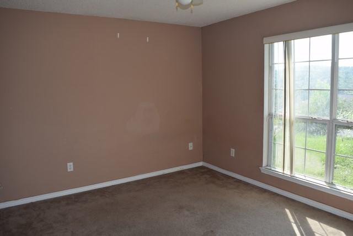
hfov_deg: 67.4
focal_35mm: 27
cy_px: 118
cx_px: 176
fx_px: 265
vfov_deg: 48.0
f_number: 5.6
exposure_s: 1/125
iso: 110
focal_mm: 18
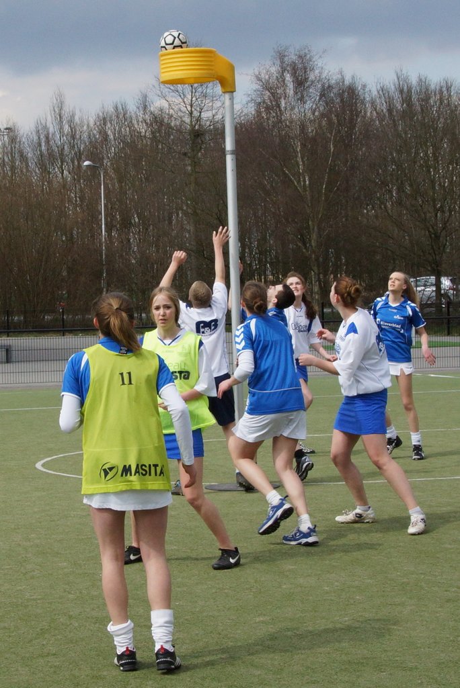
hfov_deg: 31.9
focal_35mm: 42
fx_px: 804
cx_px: 230
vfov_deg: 46.4
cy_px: 344
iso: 640
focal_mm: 28
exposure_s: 1/800
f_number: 11
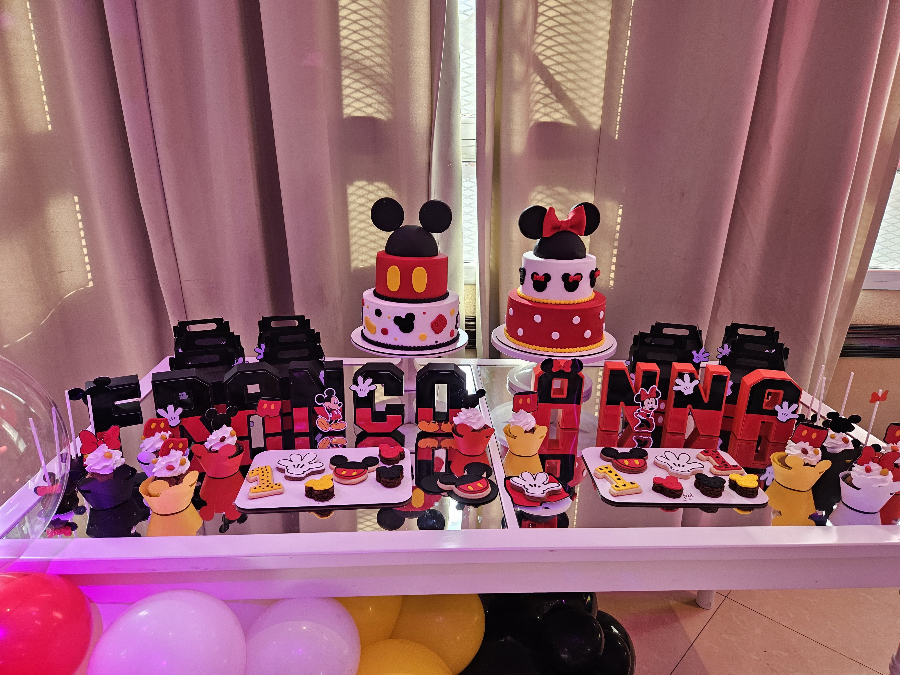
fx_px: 598
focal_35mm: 23
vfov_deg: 58.9
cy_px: 338
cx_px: 450
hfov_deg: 73.9
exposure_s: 1/190
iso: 250
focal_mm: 5.4
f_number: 1.8
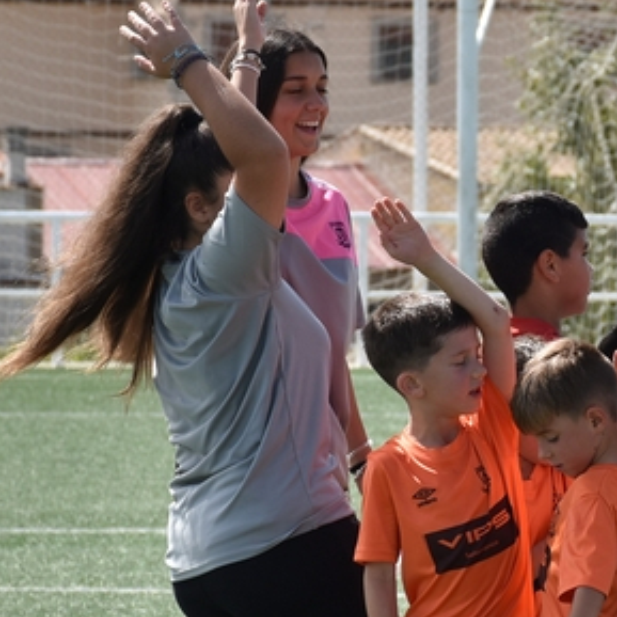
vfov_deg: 4.9
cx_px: 700
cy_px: 418
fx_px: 7219
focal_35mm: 358
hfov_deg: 4.9
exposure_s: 1/640
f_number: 6.3
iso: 200
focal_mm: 90
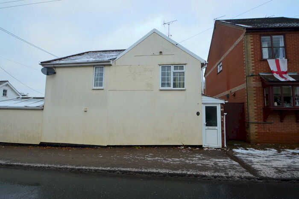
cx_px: 150
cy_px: 100
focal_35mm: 18
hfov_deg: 90.0
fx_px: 149
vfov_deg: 67.3
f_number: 9
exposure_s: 1/160
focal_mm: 12
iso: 400
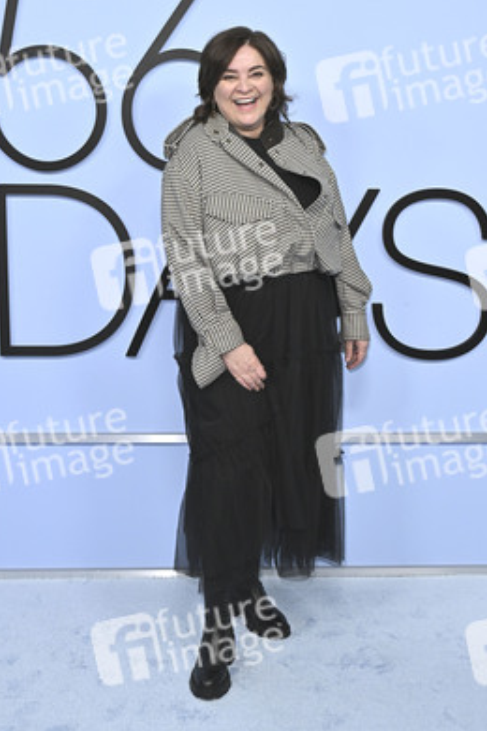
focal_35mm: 41
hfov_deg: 32.6
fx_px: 832
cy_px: 360
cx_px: 242
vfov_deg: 47.4
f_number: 6.3
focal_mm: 40
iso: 1600
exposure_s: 1/320
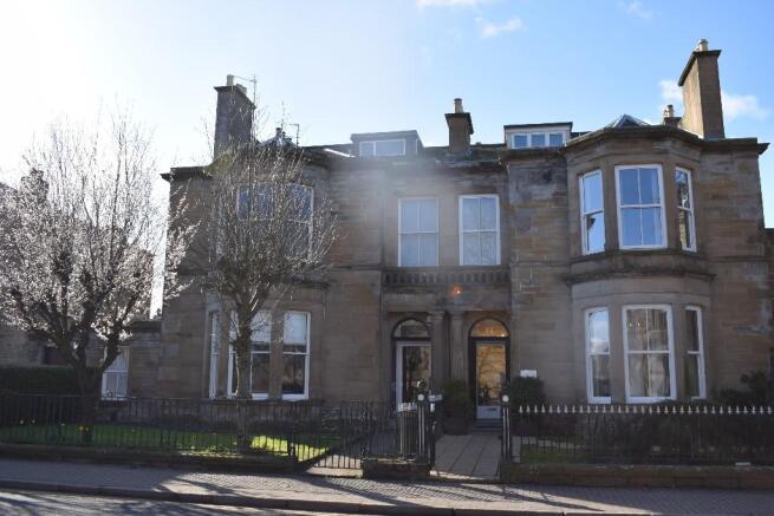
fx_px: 710
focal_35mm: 33
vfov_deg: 40.0
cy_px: 258
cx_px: 387
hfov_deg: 57.2
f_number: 7.1
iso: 100
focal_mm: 22
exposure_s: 1/200
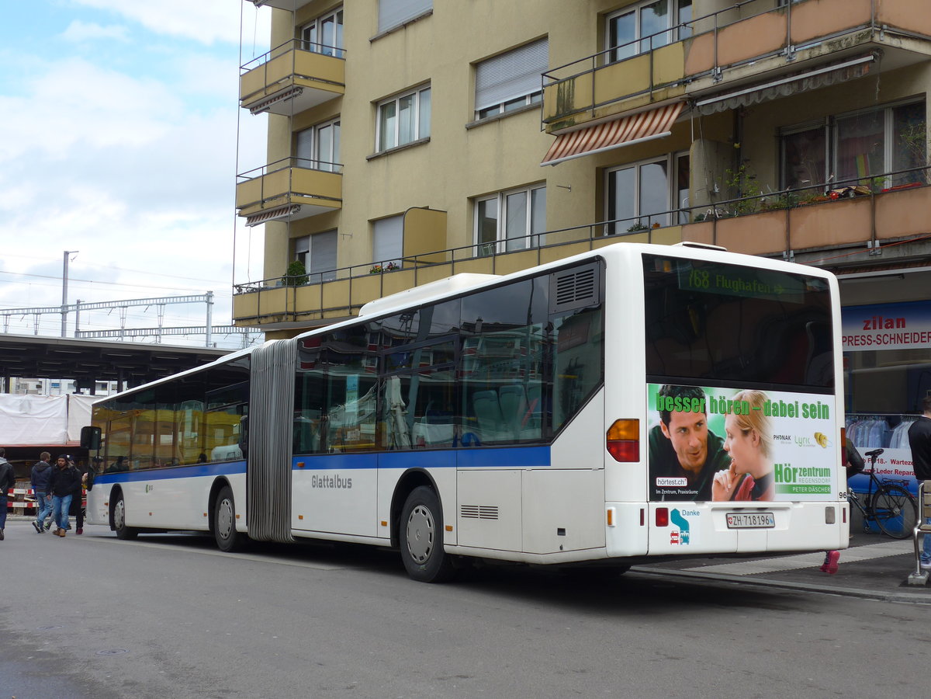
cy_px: 350
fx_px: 1183
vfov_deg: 32.9
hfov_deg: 42.9
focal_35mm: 44
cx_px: 466
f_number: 2.8
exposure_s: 1/1000
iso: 80
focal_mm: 9
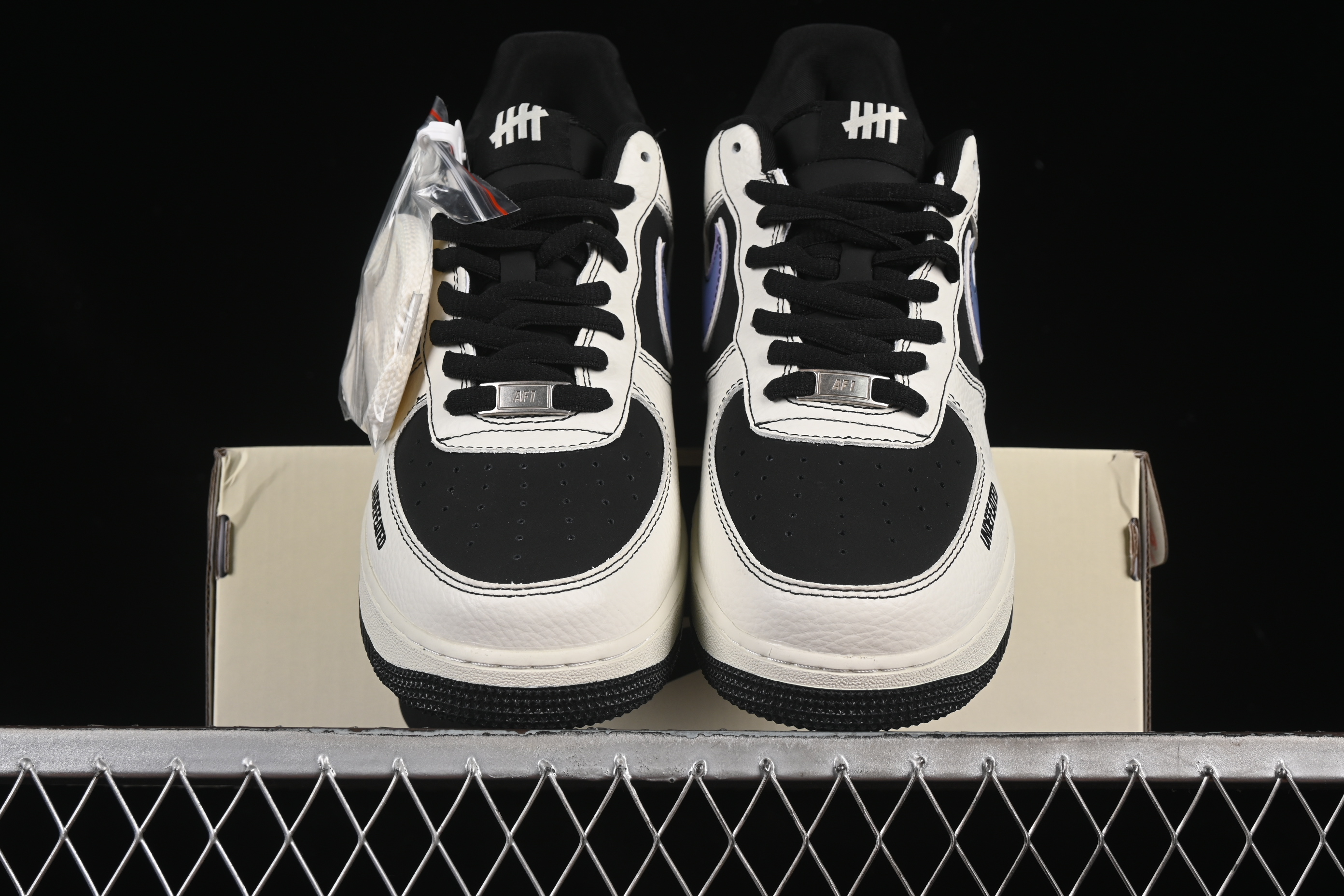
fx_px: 2800
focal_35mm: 75
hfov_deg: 27.0
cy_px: 448
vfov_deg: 18.2
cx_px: 672
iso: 160
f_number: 8
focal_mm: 50
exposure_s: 1/80
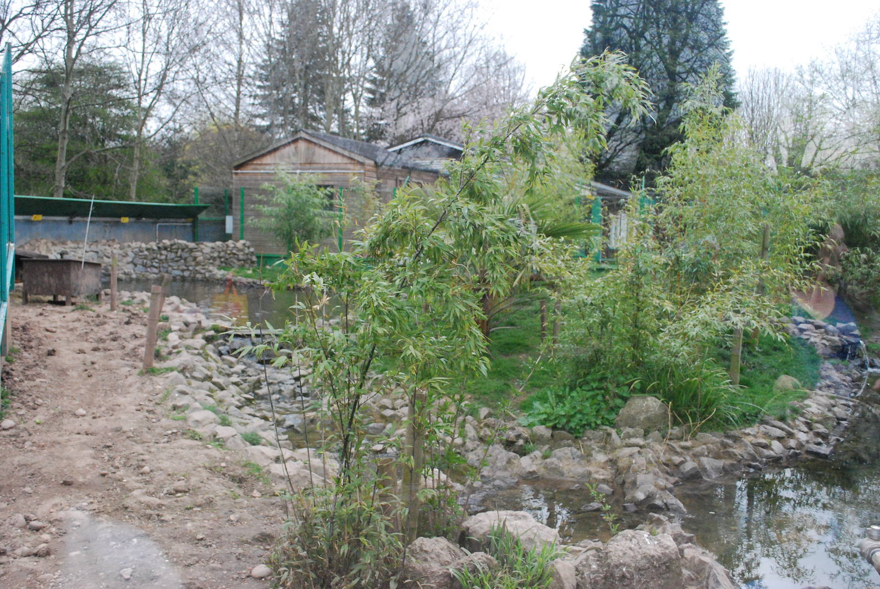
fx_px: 881
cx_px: 440
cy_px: 294
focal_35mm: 36
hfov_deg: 53.1
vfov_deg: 37.0
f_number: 5.6
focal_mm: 24
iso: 1600
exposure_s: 1/1250
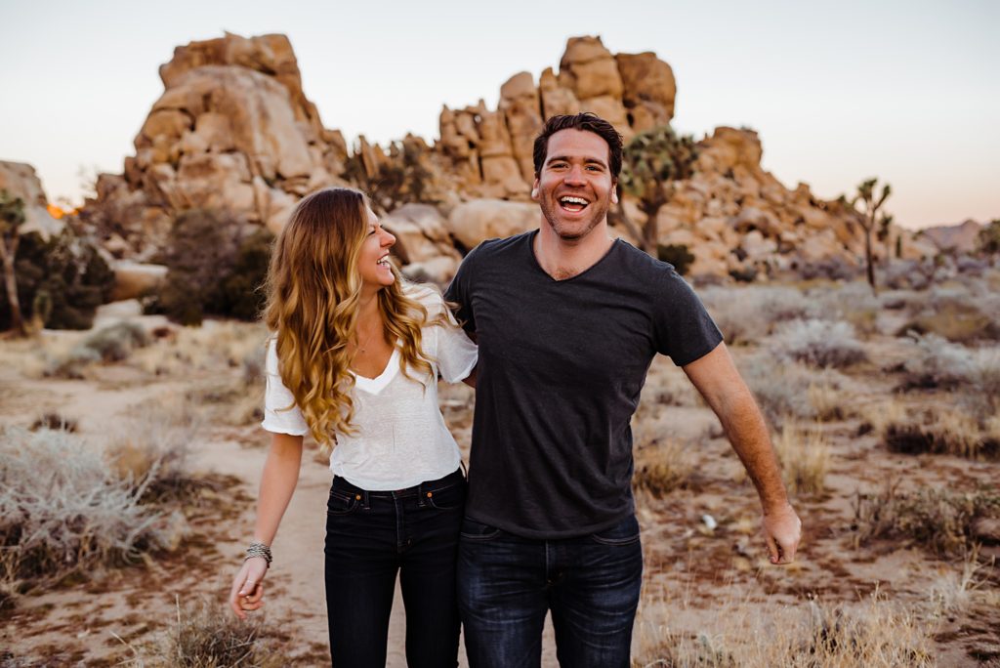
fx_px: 973
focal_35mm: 35
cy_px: 334
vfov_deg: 37.9
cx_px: 500
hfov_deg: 54.4
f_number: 2.8
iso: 100
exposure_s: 1/125
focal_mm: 35
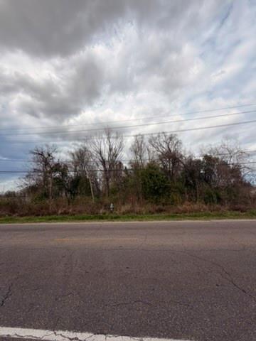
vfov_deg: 102.1
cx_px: 128
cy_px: 170
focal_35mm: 14
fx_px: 138
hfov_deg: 85.7
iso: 20
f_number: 2.2
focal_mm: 2.22
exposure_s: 1/1399
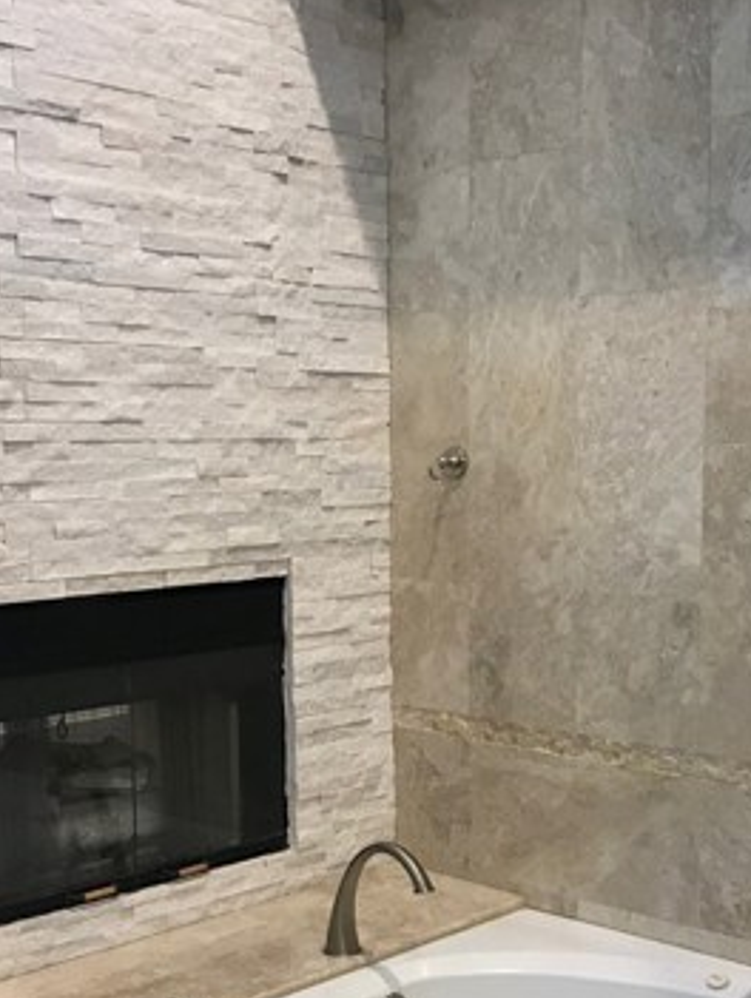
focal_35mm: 51
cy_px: 608
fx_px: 1473
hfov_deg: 28.5
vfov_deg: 37.3
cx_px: 449
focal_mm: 3.99
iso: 40
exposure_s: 1/30
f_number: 1.8
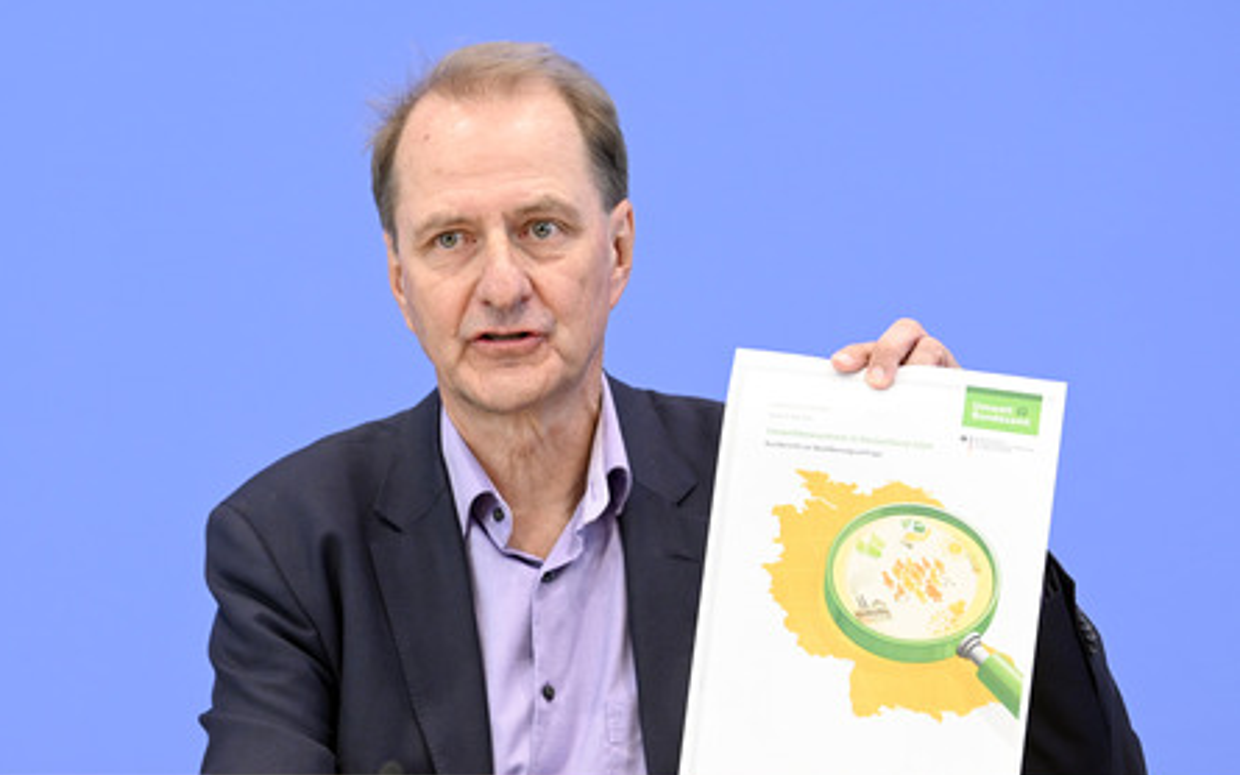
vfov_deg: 13.8
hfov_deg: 21.9
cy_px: 407
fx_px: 3210
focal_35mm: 95
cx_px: 614
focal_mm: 92
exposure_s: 1/400
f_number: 5
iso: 3200
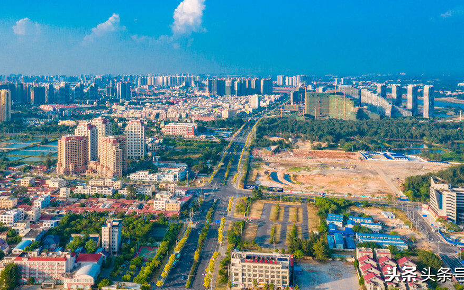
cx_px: 163
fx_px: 493
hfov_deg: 49.7
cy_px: 84
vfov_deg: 32.3
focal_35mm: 39
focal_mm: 10.26
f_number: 10
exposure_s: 1/80
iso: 100
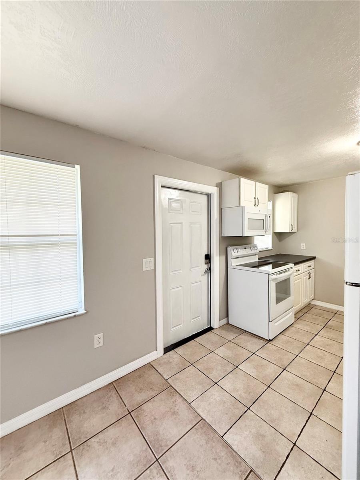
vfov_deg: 102.1
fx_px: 194
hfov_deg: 85.7
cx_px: 180
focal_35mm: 14
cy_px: 240
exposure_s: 1/60
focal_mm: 2.22
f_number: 2.2
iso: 250
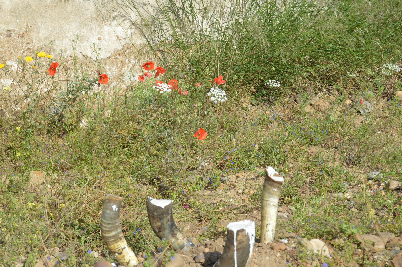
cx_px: 201
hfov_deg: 26.0
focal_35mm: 78
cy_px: 134
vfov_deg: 17.5
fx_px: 870
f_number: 8
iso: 100
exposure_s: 1/250
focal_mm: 52
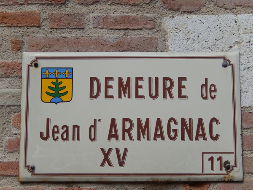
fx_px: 855
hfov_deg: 16.8
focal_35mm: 117
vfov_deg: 12.7
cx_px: 126
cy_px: 95
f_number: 5.5
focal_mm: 21
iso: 125
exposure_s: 1/320
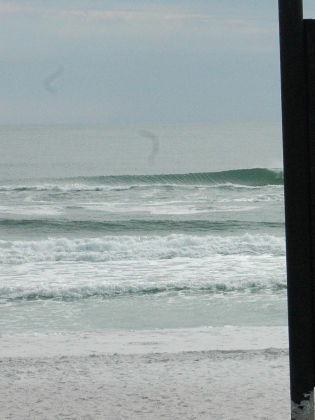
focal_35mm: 213
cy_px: 260
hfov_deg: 6.9
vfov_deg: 9.3
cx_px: 481
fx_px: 2585
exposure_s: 1/800
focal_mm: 52
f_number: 14
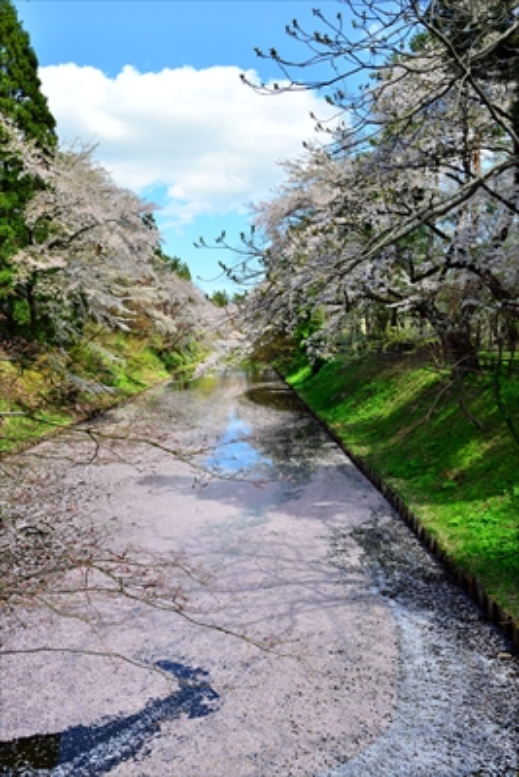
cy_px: 388
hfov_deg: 43.6
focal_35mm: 30
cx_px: 260
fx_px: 648
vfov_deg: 61.9
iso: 400
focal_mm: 30
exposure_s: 1/400
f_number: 10
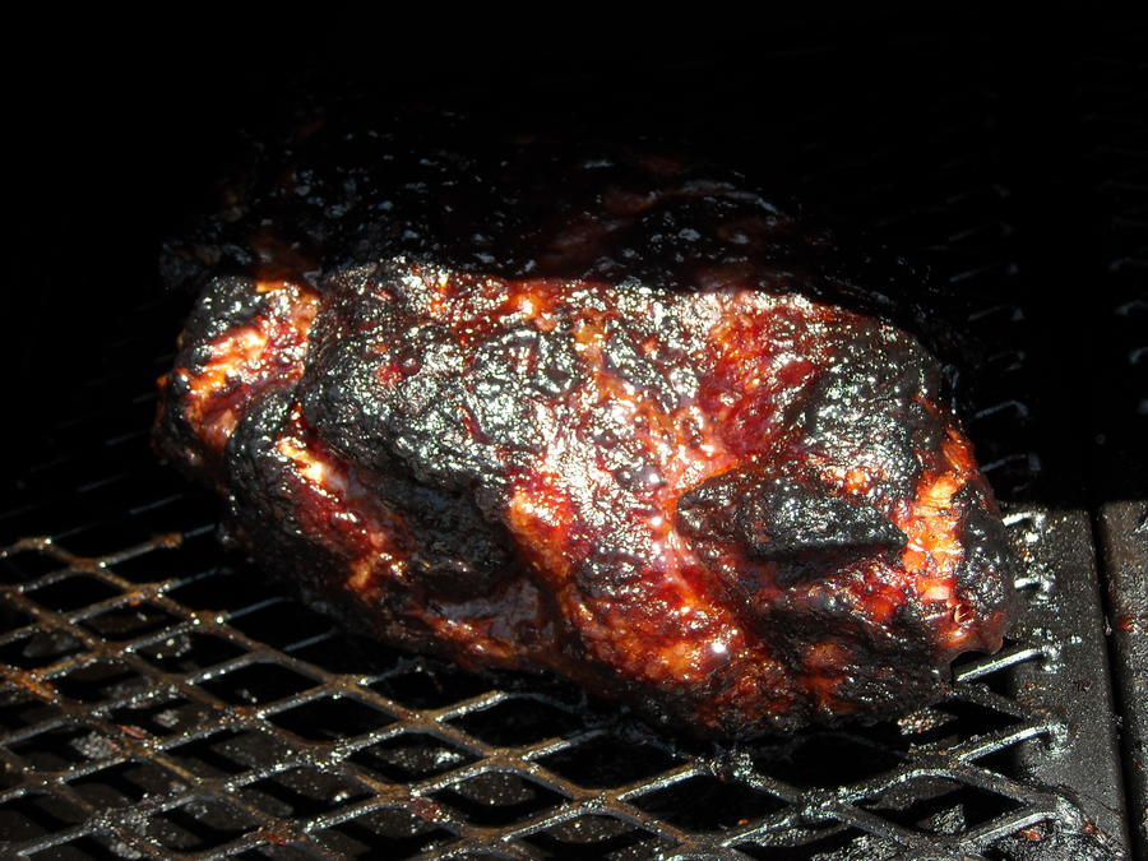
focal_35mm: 44
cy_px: 430
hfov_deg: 42.9
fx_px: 1459
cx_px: 574
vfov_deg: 32.9
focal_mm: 7.1
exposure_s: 1/239
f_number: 3.1
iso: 64
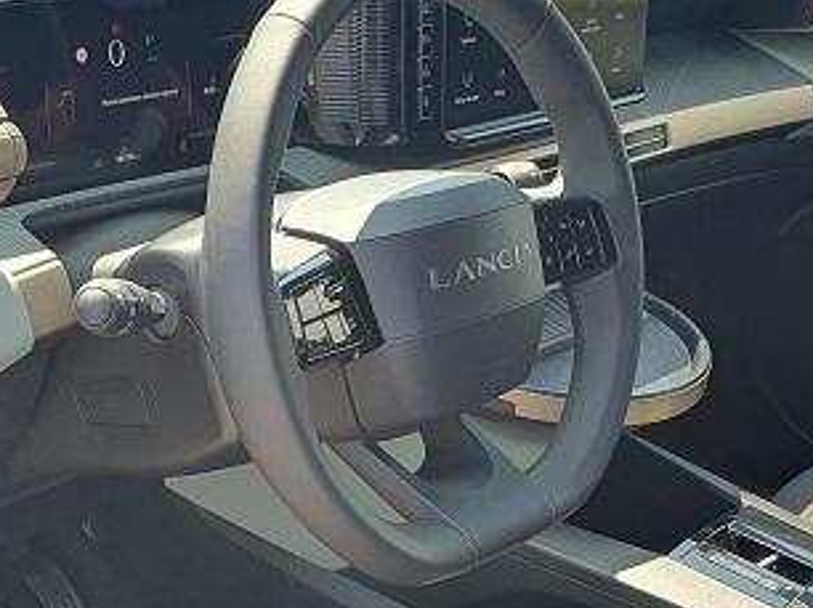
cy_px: 624
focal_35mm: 68
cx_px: 396
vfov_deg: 20.8
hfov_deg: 28.6
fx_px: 1596
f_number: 2.4
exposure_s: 1/161
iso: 50
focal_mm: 4.32
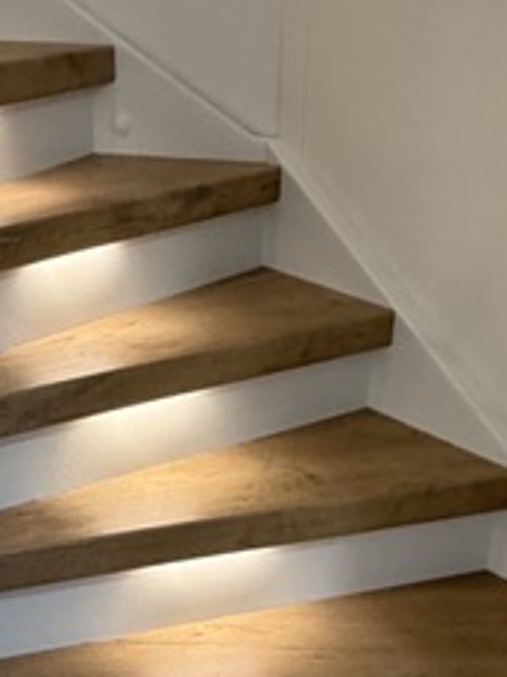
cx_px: 243
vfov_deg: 30.6
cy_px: 522
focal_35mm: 62
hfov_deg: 23.6
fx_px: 1212
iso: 320
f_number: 2.2
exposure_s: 1/84
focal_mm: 2.22
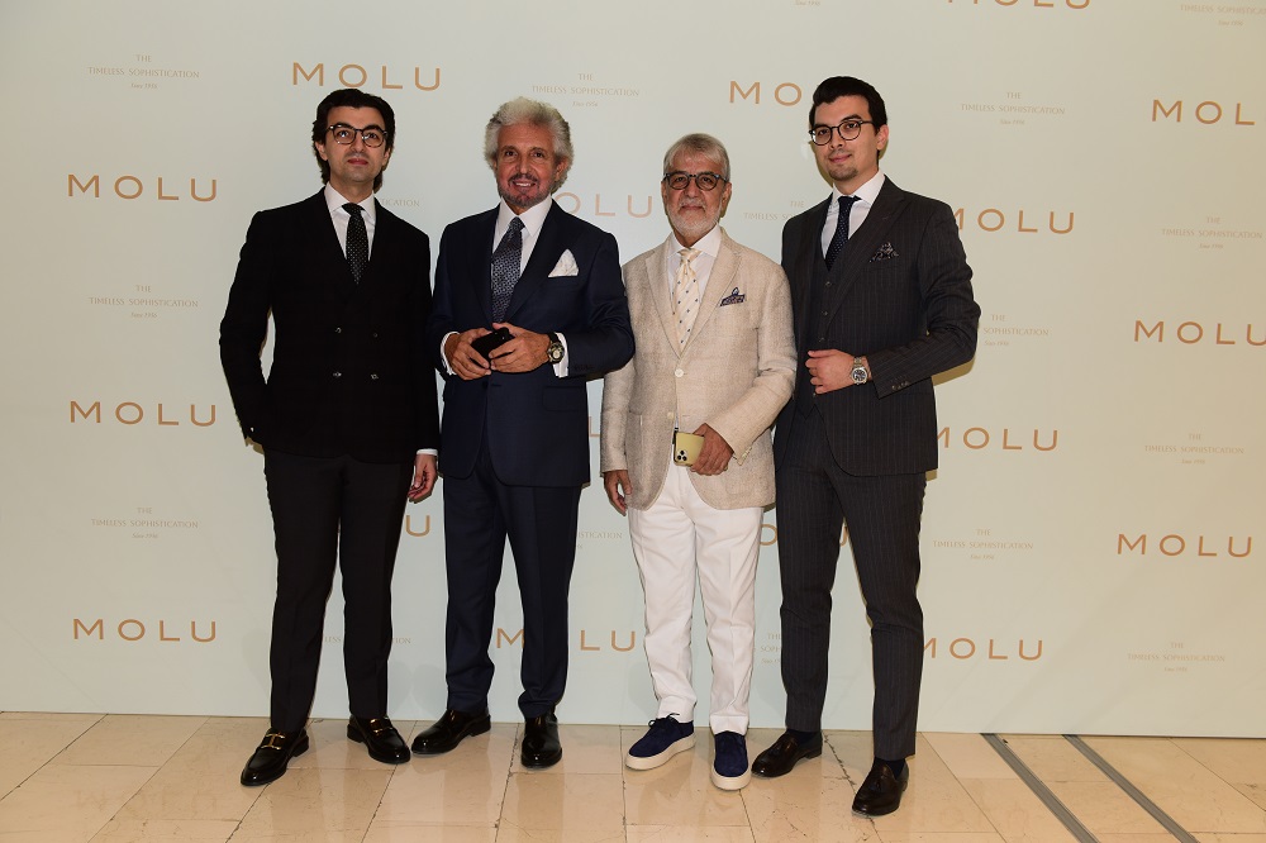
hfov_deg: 58.7
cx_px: 633
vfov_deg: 41.1
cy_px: 422
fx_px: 1125
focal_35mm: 32
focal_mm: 32
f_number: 5.6
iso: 640
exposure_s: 1/250
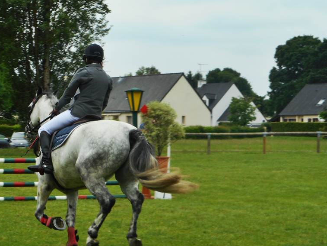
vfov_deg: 10.8
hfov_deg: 14.3
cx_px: 142
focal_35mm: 138
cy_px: 131
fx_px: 1304
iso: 80
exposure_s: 1/250
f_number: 5.8
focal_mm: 18.2
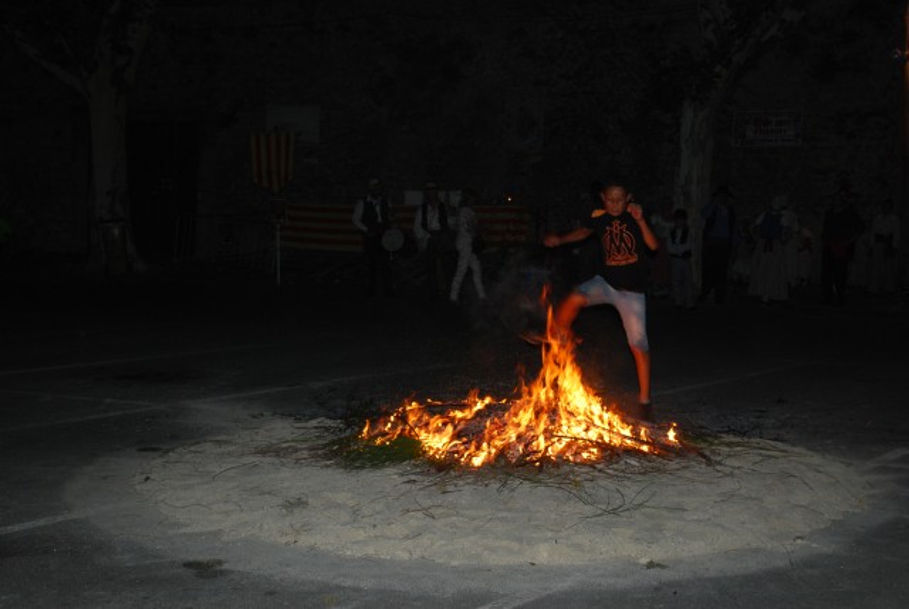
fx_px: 1328
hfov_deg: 37.8
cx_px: 454
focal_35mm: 52
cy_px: 304
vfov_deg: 25.8
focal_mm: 35
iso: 400
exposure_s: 1/60
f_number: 5.3
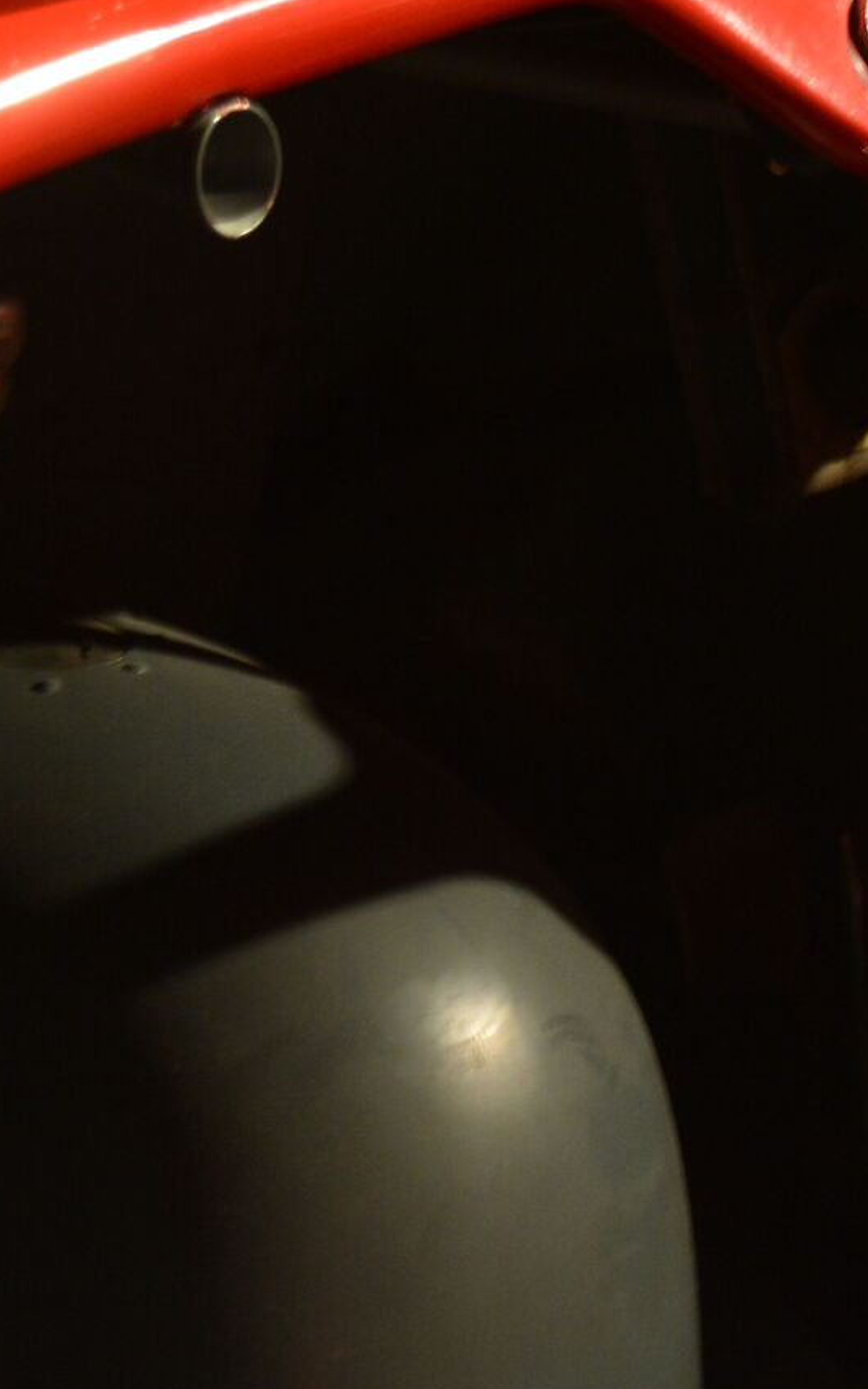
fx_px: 8440
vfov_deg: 9.4
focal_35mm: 223
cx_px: 1548
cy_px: 99
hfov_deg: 5.8
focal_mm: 52
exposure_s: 1/10
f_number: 5.6
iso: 800
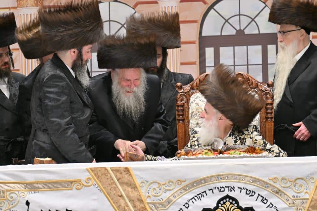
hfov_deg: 6.9
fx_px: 2641
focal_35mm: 300
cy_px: 106
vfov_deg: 4.6
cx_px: 158
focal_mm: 200
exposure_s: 1/320
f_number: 2.8
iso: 250
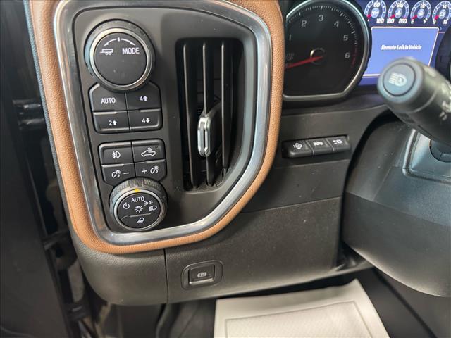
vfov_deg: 56.8
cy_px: 169
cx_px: 226
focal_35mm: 24
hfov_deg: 71.6
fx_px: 313
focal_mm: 6.76
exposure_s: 1/40
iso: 800
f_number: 1.78
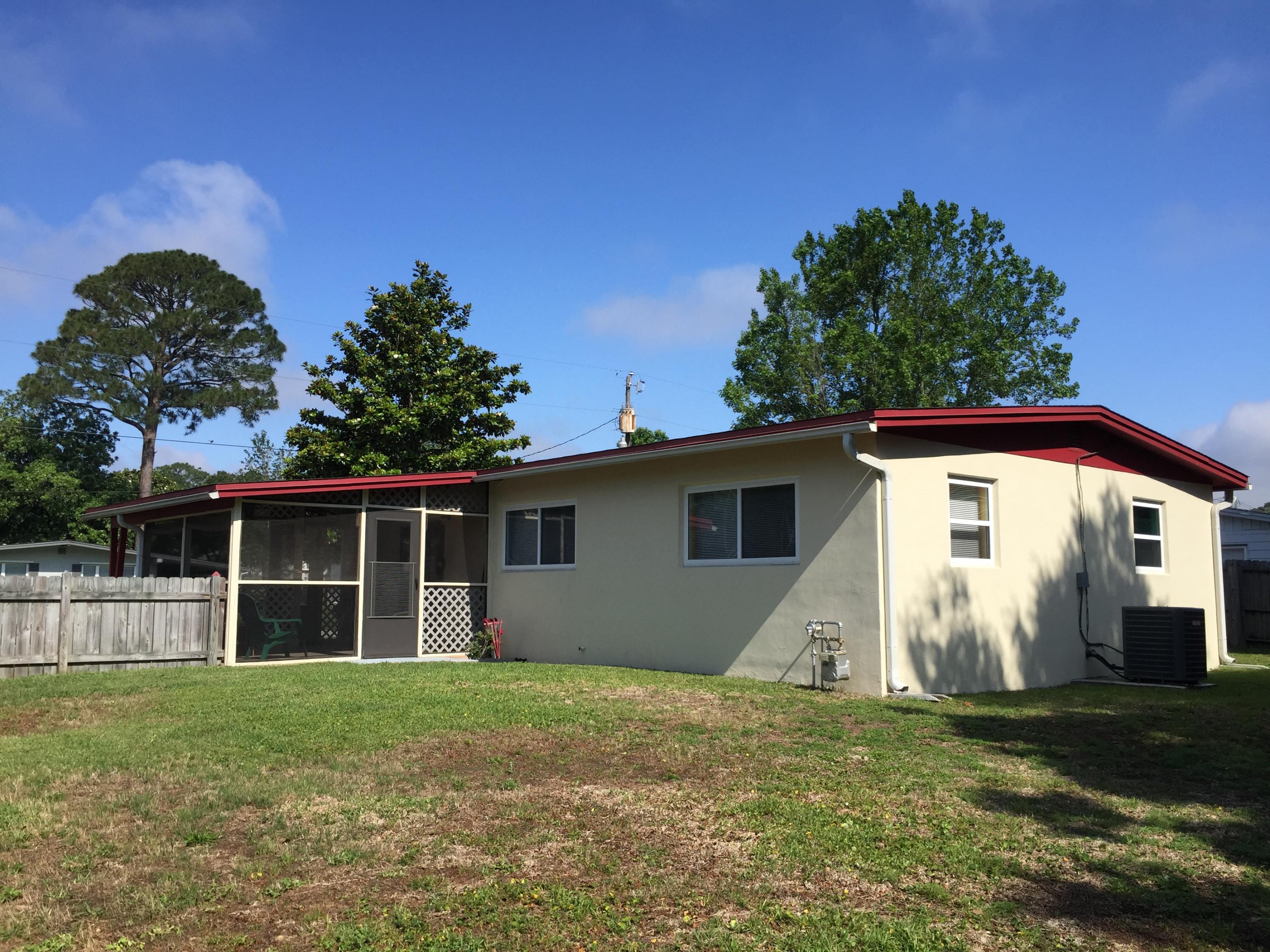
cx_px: 635
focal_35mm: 29
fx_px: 1064
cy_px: 476
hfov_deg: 61.7
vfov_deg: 48.2
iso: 32
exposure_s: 1/1980
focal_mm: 4.15
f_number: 2.2
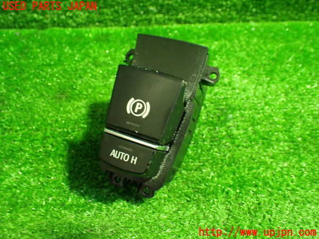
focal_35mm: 30
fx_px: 276
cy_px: 120
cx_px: 160
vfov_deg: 46.8
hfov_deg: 60.0
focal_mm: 5.4
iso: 800
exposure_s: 1/40
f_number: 2.3
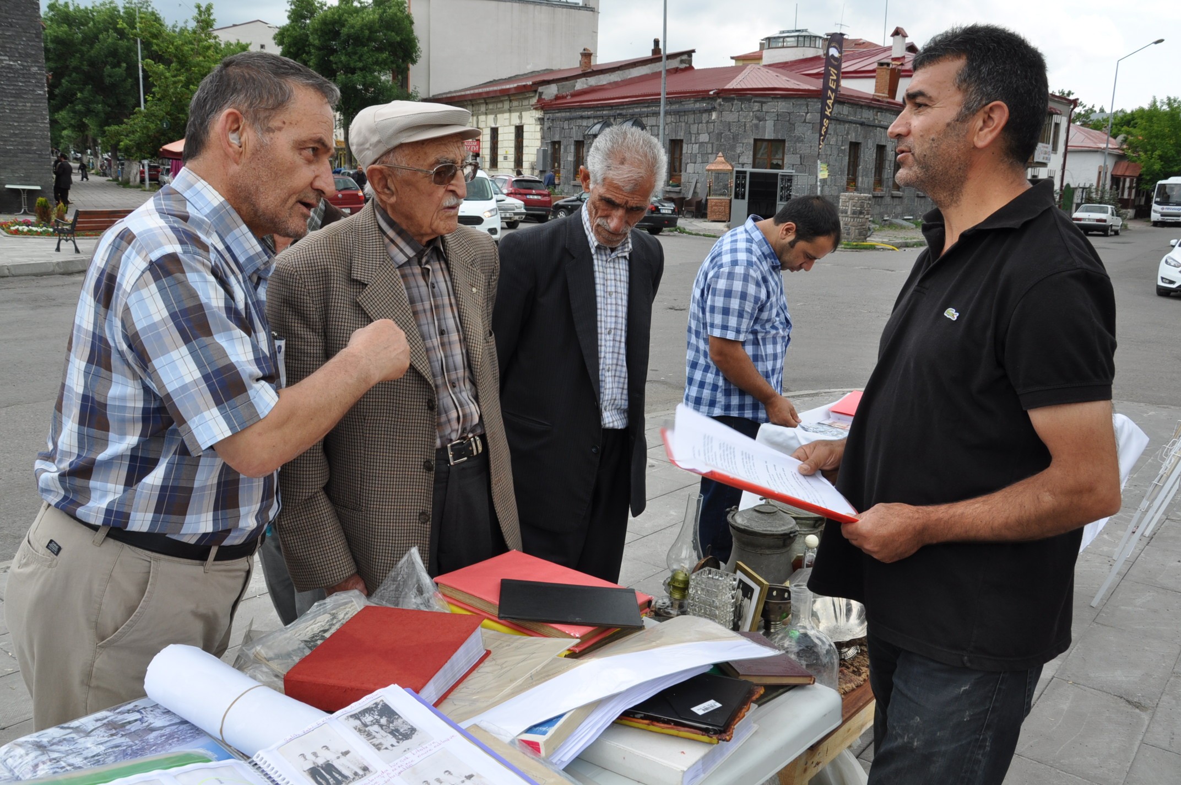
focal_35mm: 32
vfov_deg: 41.6
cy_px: 392
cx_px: 590
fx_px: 1032
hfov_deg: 59.6
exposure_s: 1/125
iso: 200
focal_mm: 21
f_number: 11
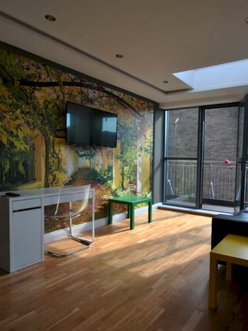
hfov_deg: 57.6
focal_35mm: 23
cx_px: 164
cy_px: 173
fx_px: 220
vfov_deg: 73.9
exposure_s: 1/200
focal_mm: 10
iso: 100
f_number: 4
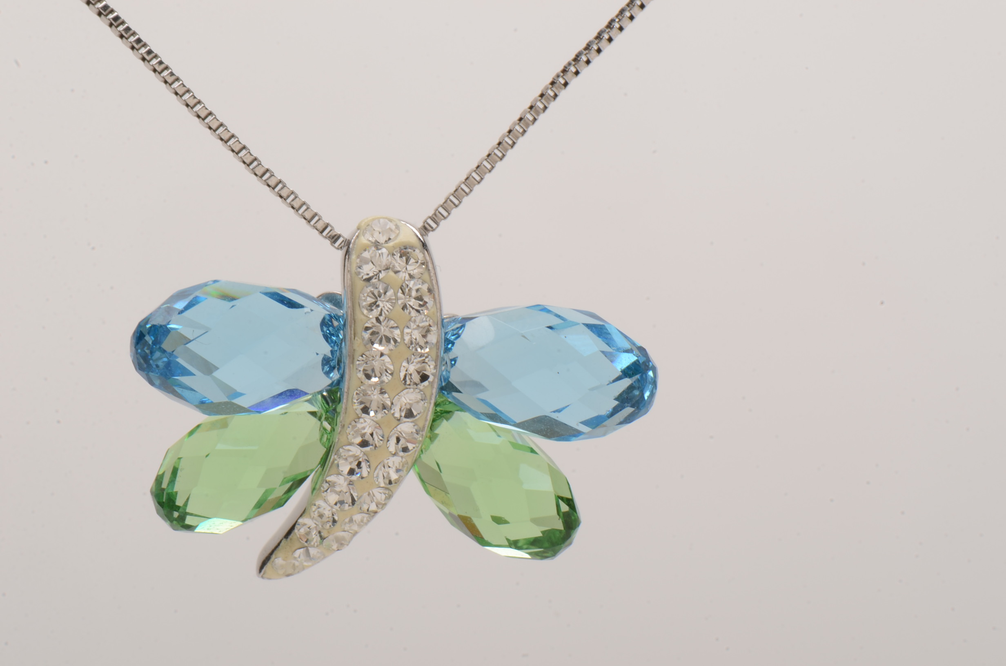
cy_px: 333
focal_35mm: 128
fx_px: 3556
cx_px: 503
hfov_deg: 16.1
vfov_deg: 10.7
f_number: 29
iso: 100
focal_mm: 85
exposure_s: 1/160
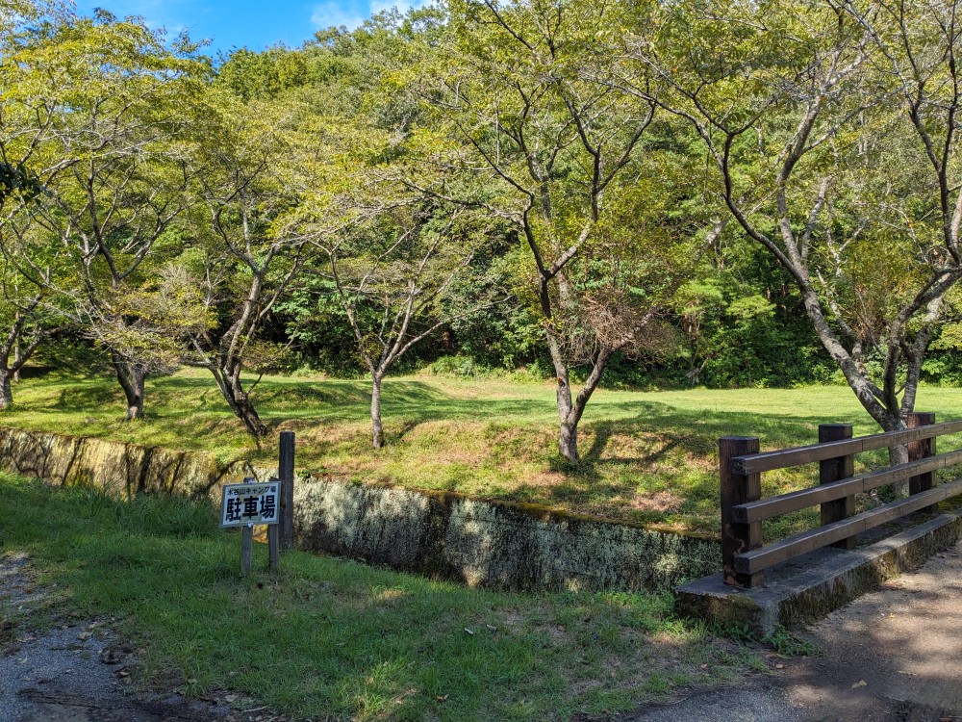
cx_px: 481
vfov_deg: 51.4
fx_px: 750
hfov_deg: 65.3
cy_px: 361
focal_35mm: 27
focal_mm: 4.38
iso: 51
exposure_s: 1/1232
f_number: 1.73
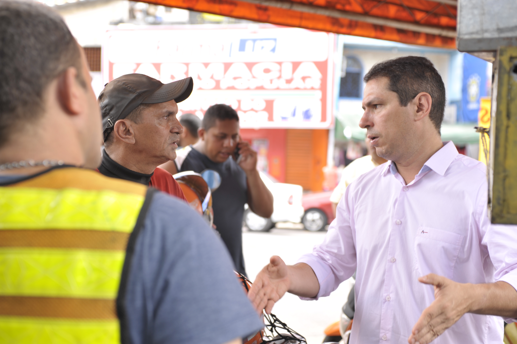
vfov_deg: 22.6
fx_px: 861
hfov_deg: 33.4
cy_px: 172
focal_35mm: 60
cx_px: 258
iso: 200
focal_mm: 60
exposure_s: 1/125
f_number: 2.8
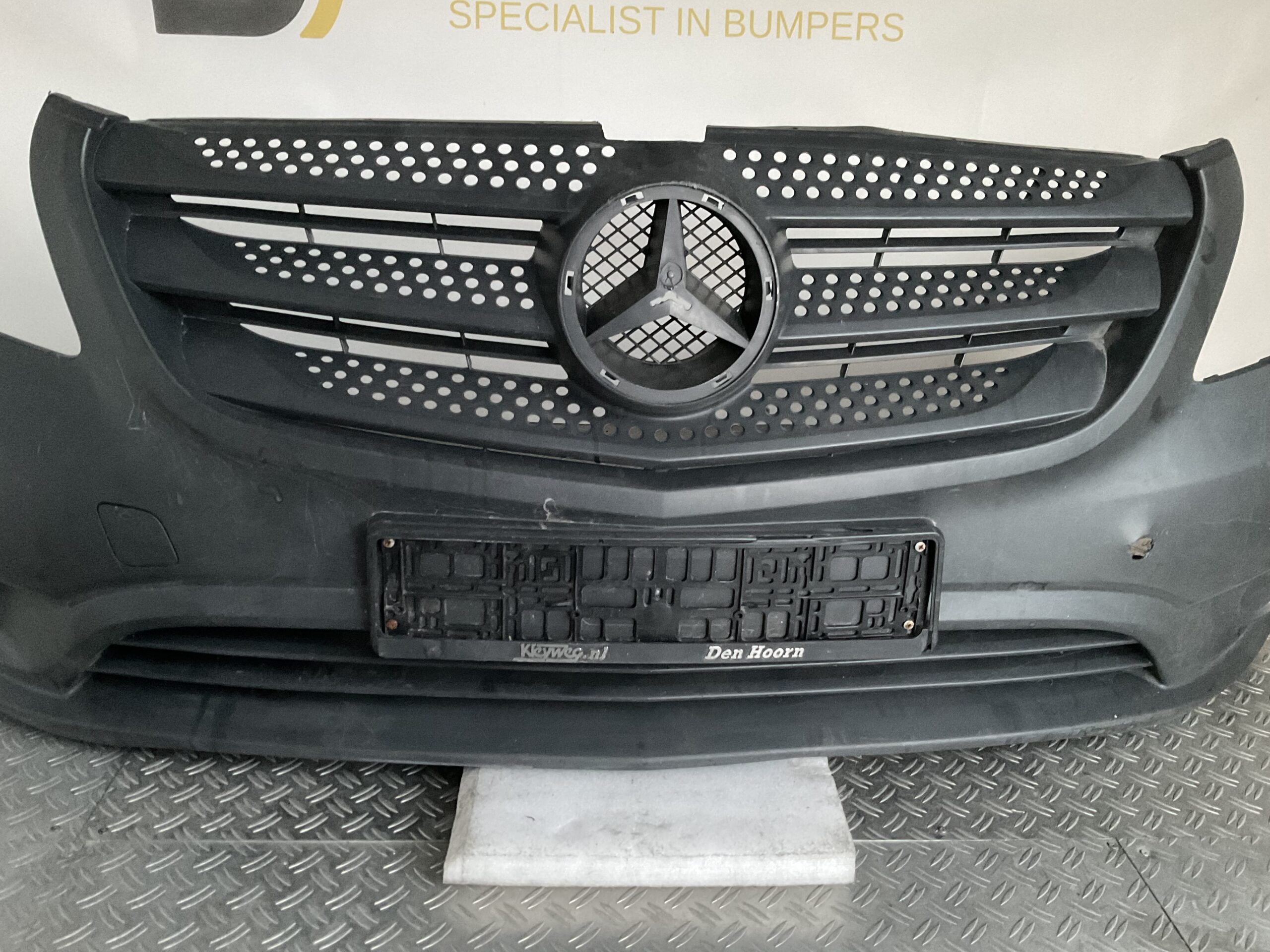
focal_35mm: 29
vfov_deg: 48.2
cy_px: 476
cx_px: 635
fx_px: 1064
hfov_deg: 61.7
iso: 400
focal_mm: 3
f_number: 1.8
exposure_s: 1/25
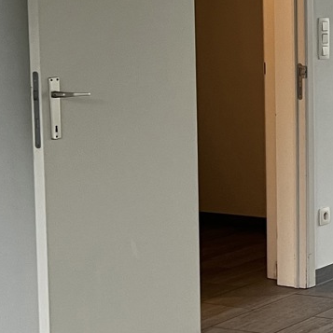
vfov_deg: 16.9
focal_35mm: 103
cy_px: 132
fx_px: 1121
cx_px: 592
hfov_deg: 14.8
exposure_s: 1/50
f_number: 1.5
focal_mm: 5.7
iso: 100
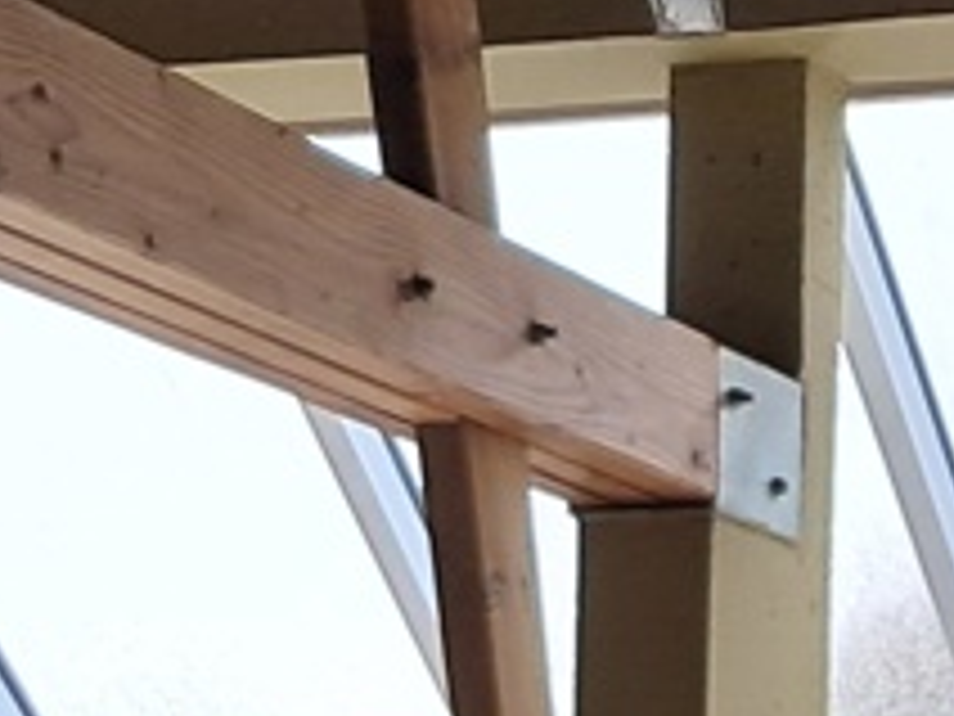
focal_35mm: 204
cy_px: 1738
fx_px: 5622
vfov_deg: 6.9
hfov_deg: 9.7
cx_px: 572
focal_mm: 4
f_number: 1.8
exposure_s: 1/60
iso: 50
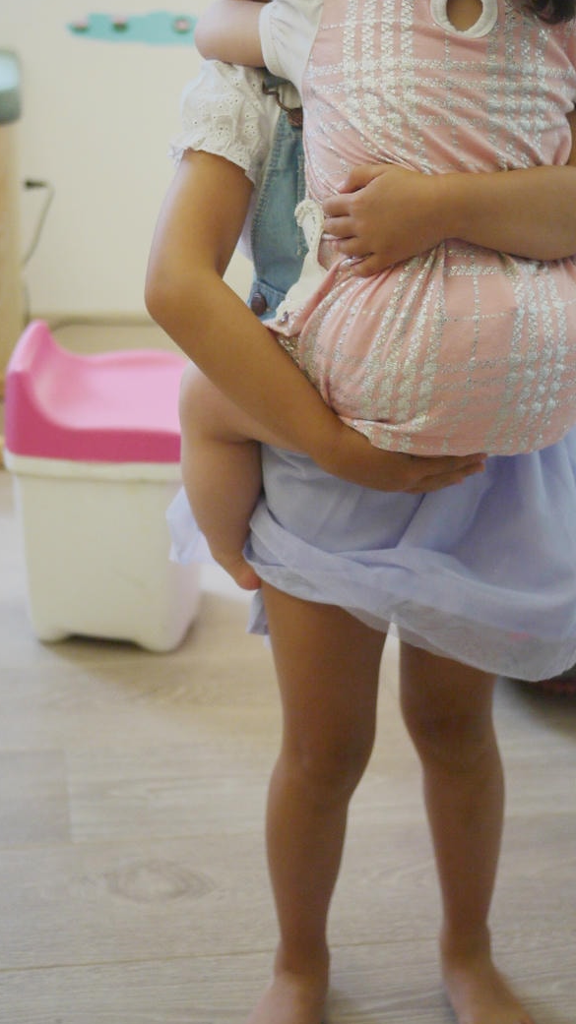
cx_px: 316
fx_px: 1821
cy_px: 385
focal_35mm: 67
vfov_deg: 31.3
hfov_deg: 18.0
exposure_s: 1/250
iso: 160
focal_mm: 20
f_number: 1.7
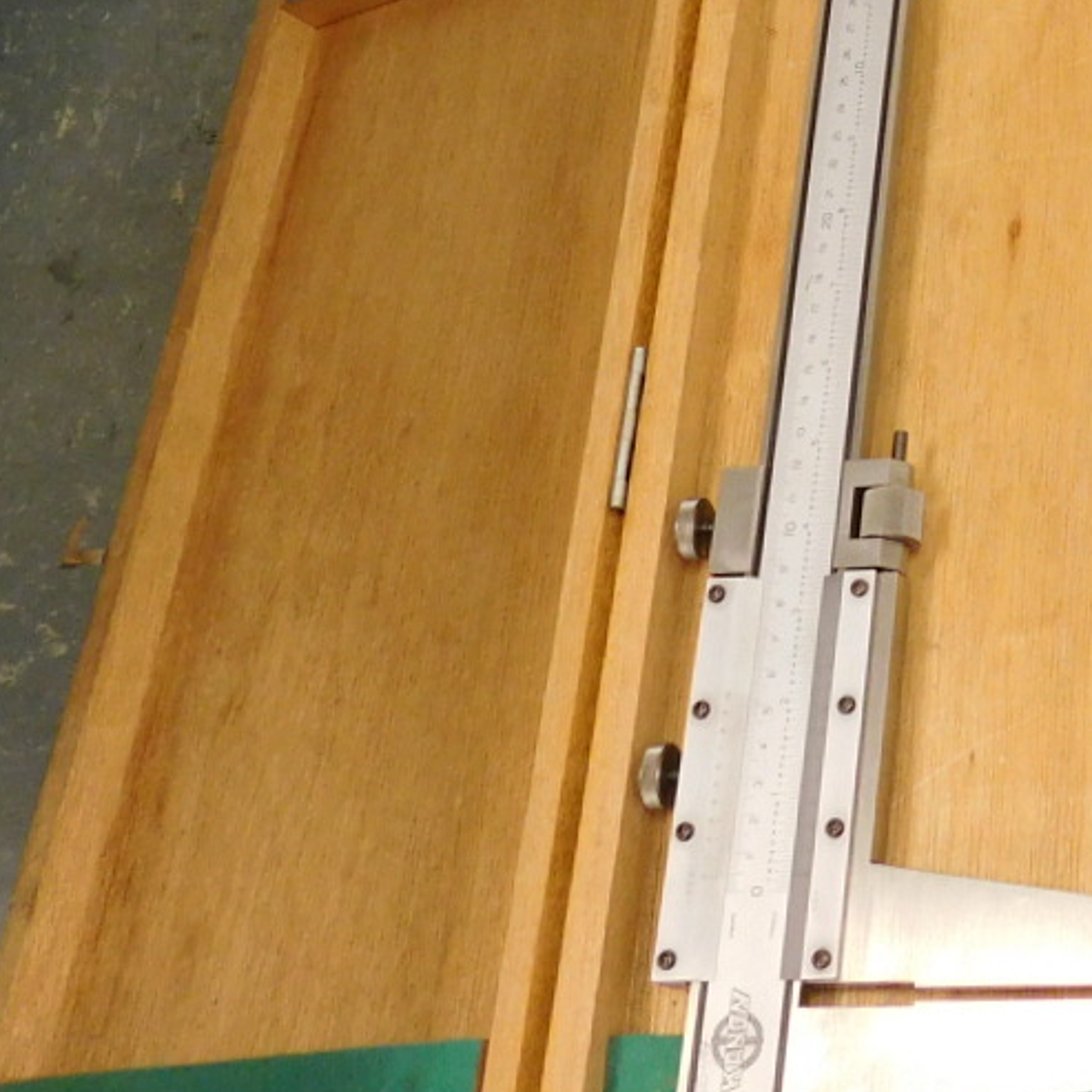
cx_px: 1280
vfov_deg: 24.2
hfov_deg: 24.0
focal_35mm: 66
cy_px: -137
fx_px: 2356
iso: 200
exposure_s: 1/30
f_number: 3
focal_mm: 4
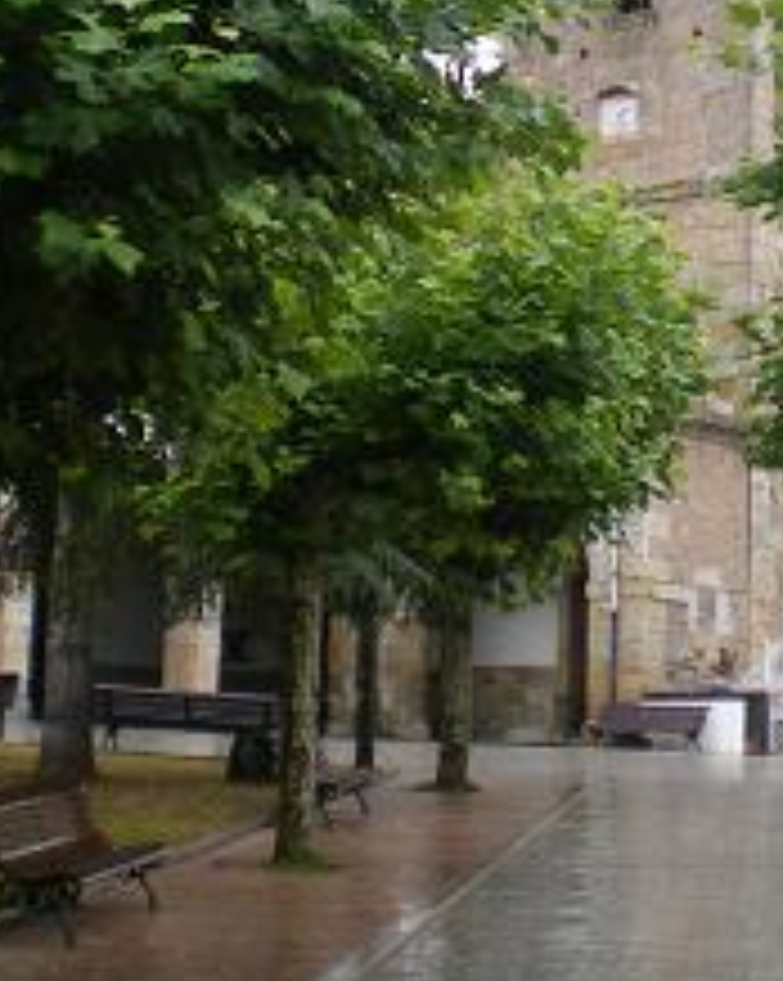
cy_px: 135
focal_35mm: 90
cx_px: 652
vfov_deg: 20.9
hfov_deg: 16.9
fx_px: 2611
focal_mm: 6.3
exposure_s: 1/100
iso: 64
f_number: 3.1
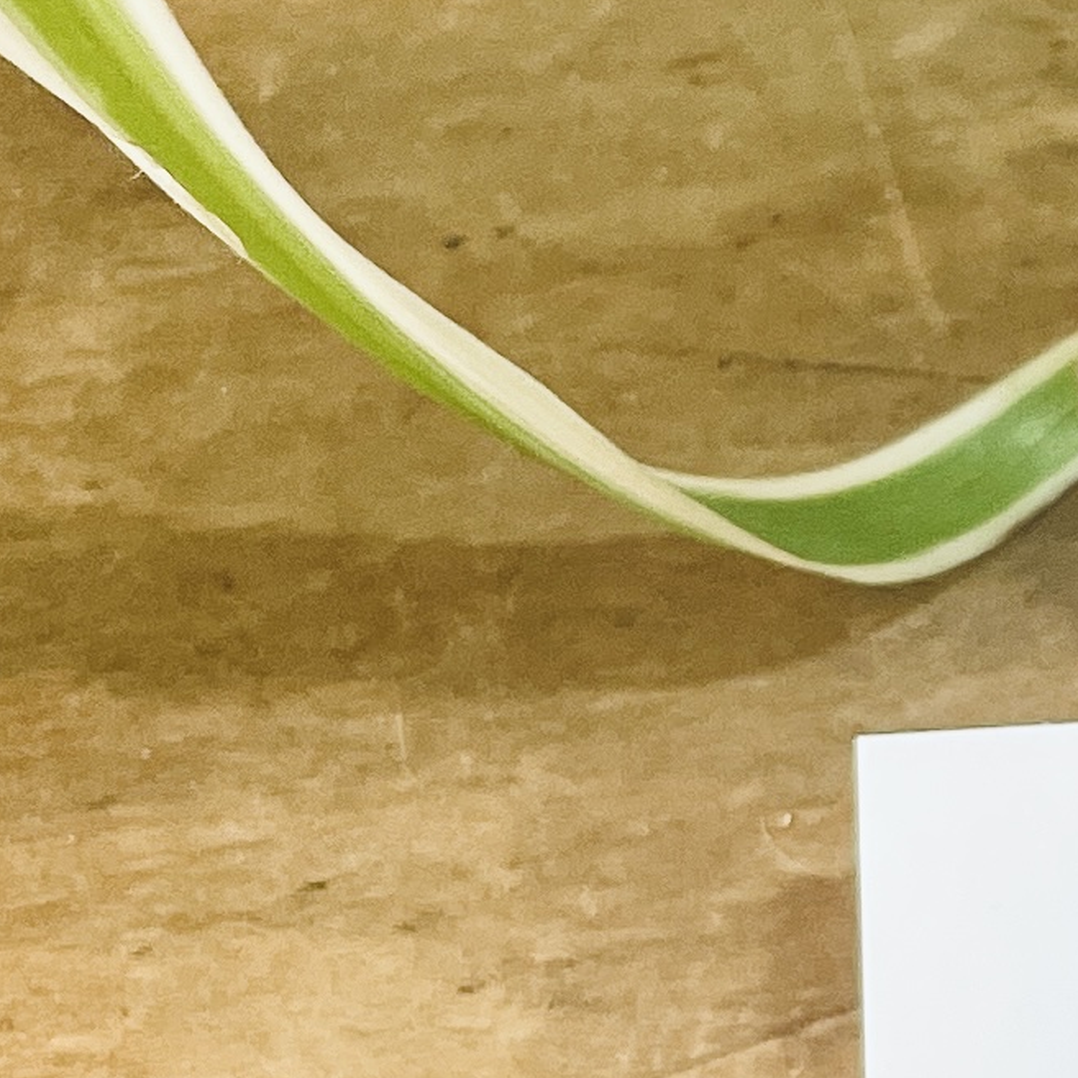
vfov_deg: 12.2
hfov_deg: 11.6
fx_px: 4968
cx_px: 1836
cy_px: 1111
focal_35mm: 141
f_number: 1.6
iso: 80
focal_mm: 4.2
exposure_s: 1/100
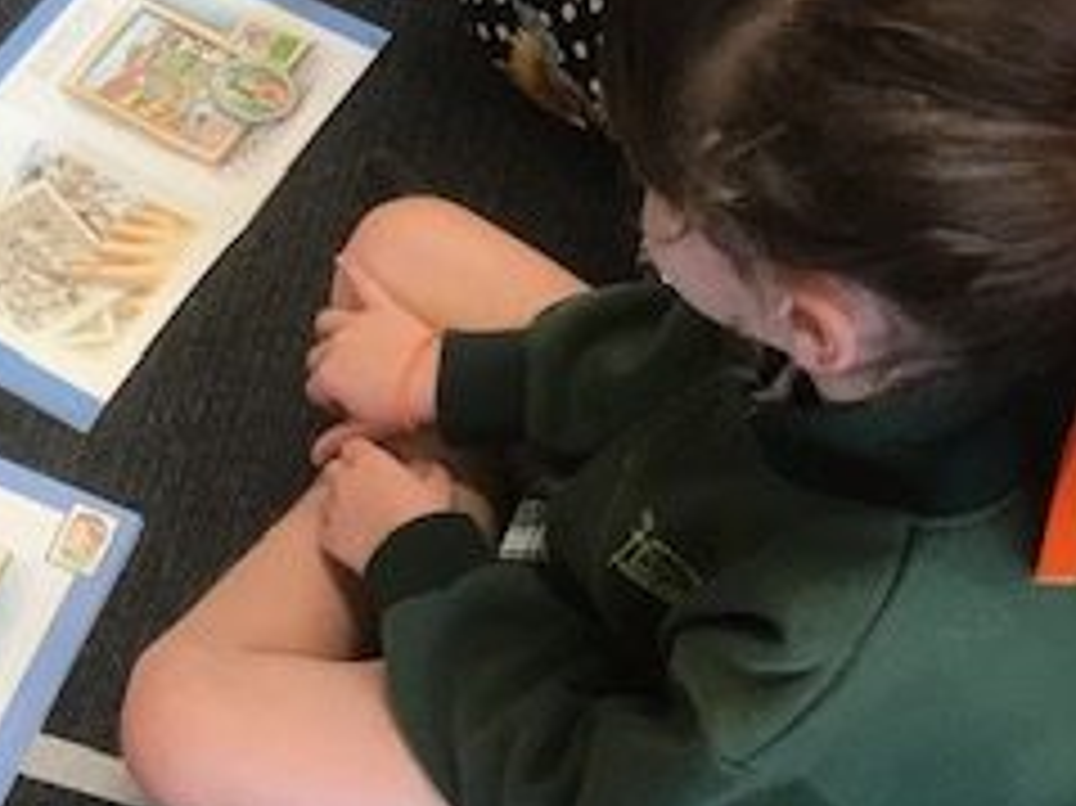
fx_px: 2330
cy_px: 171
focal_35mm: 75
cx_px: 0
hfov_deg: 24.8
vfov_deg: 19.4
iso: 32
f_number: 1.8
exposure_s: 1/25
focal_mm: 3.99
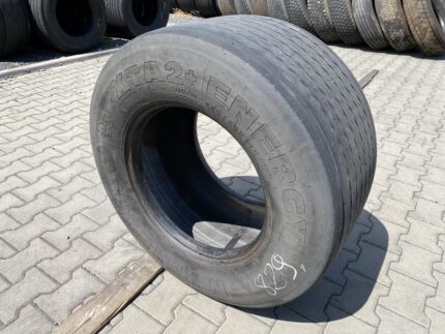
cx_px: 222
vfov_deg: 53.1
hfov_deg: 67.3
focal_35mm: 26
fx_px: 334
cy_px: 167
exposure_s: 1/1838
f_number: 1.8
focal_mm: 4.25
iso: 32
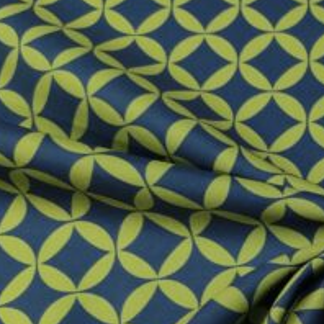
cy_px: 290
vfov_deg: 25.0
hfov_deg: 23.7
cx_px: 378
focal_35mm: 67
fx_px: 709
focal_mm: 5.43
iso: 640
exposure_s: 1/160
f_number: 1.89
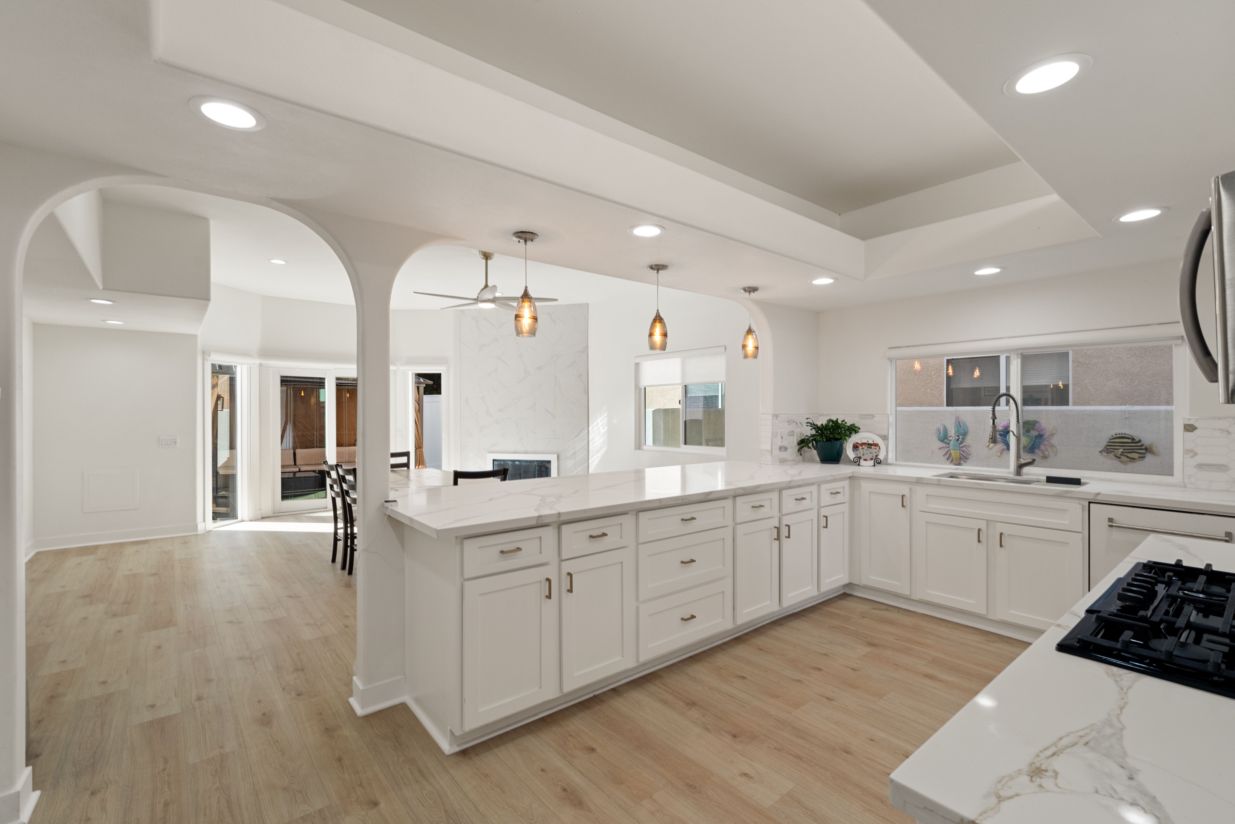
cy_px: 412
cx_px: 618
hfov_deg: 96.7
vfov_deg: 73.7
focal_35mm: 16
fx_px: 549
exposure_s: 1/15
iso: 800
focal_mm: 16
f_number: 9
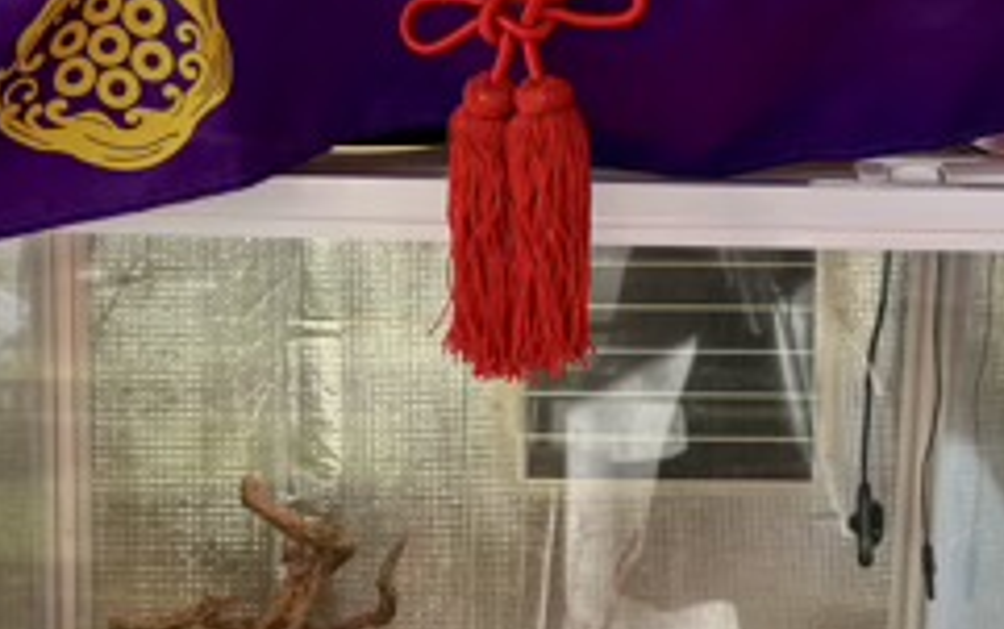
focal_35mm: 80
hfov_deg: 25.8
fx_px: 2191
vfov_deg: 16.3
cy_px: 290
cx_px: 500
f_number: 1.6
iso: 50
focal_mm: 5.96
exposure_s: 1/462
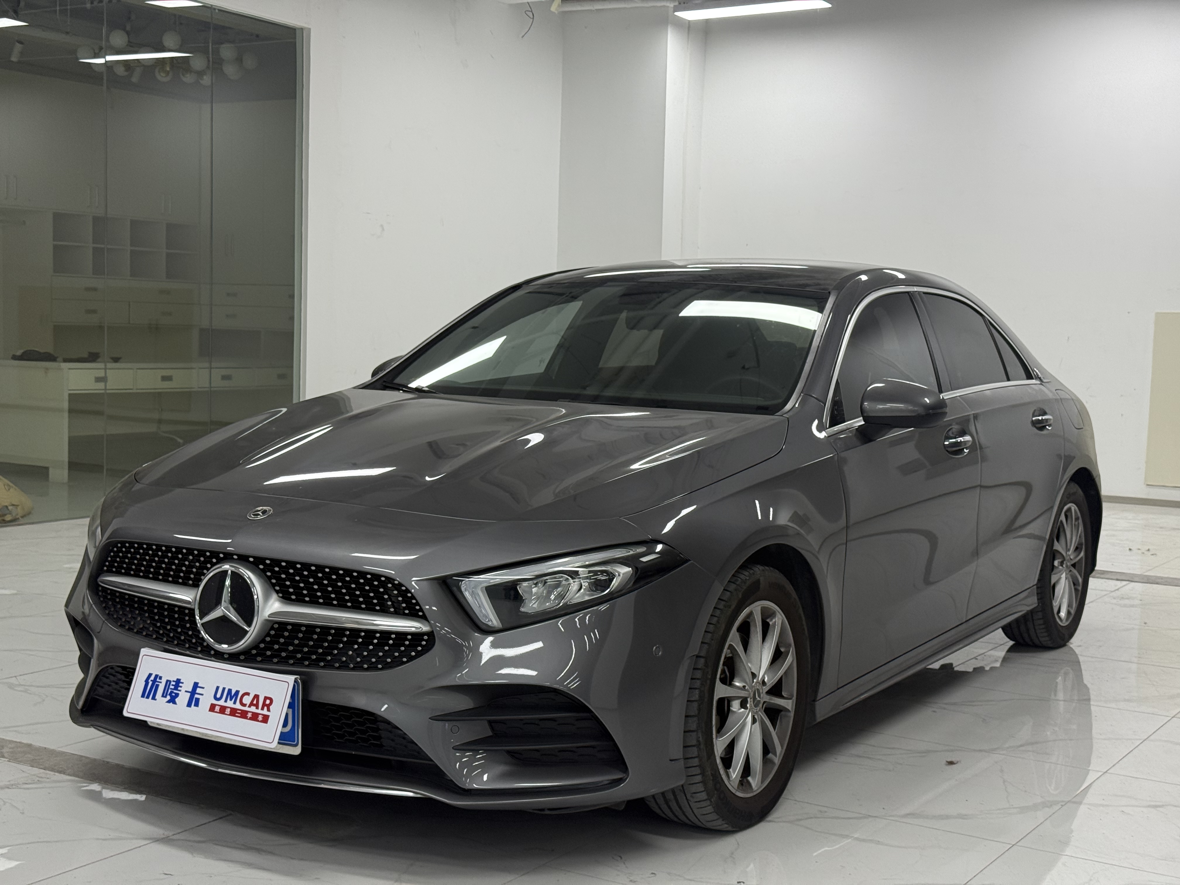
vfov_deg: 30.3
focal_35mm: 48
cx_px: 590
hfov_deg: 39.7
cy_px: 442
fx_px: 1636
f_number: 1.78
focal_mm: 6.76
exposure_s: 1/100
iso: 100
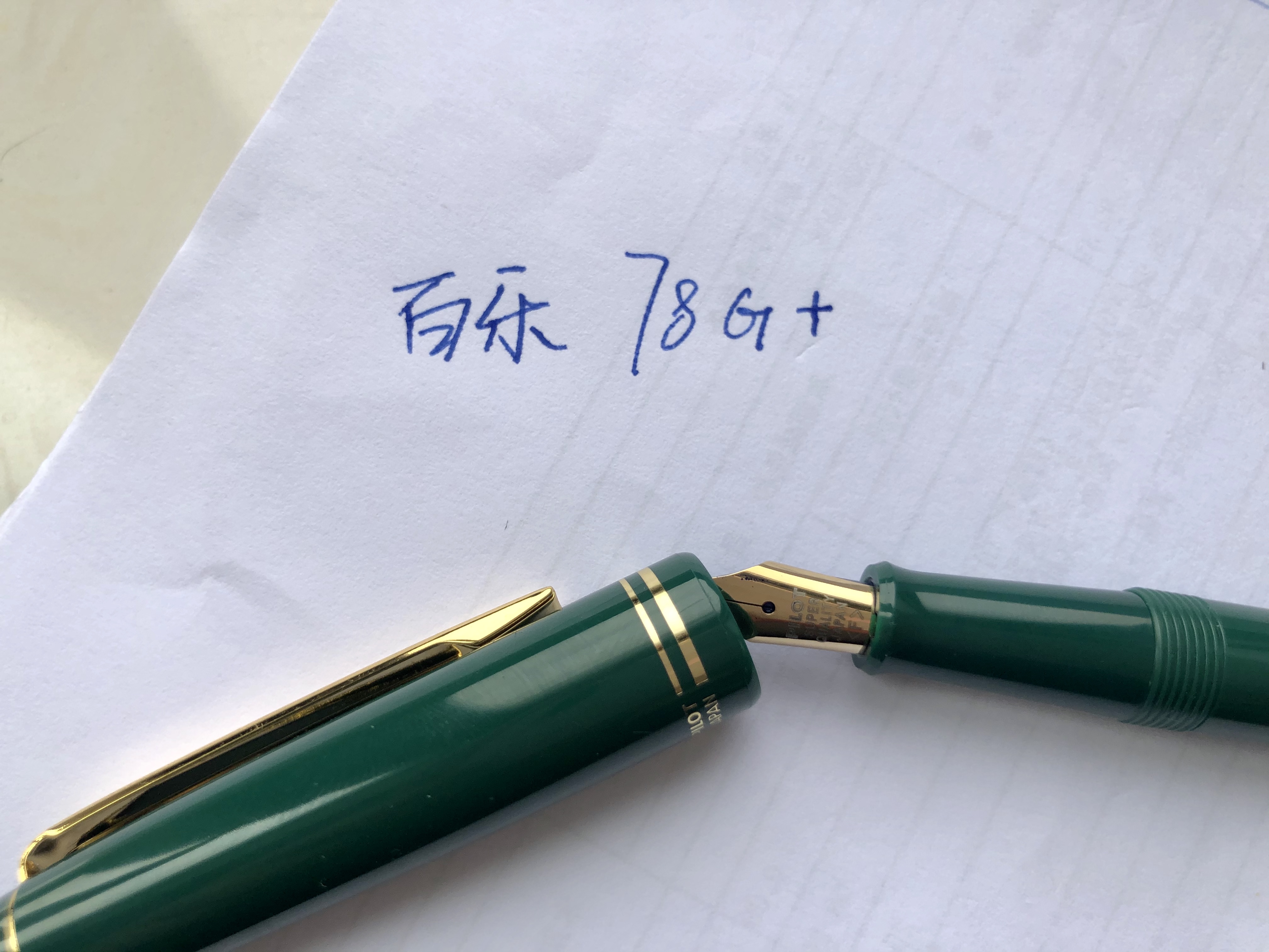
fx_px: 1026
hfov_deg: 63.4
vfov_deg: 49.7
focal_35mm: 28
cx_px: 634
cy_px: 476
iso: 20
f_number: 1.8
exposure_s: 1/262
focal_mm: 3.99
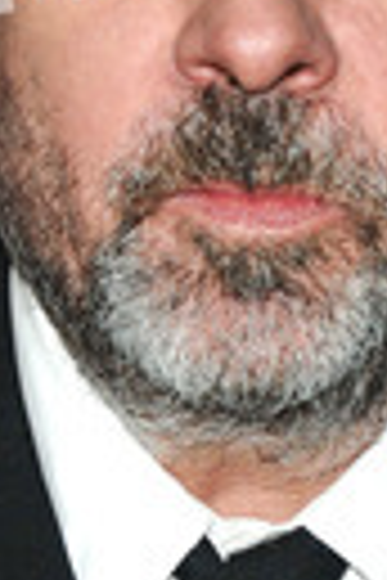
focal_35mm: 373
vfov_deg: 5.5
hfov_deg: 3.7
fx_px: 6014
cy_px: 148
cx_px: 236
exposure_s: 1/160
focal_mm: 80
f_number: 4.5
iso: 320
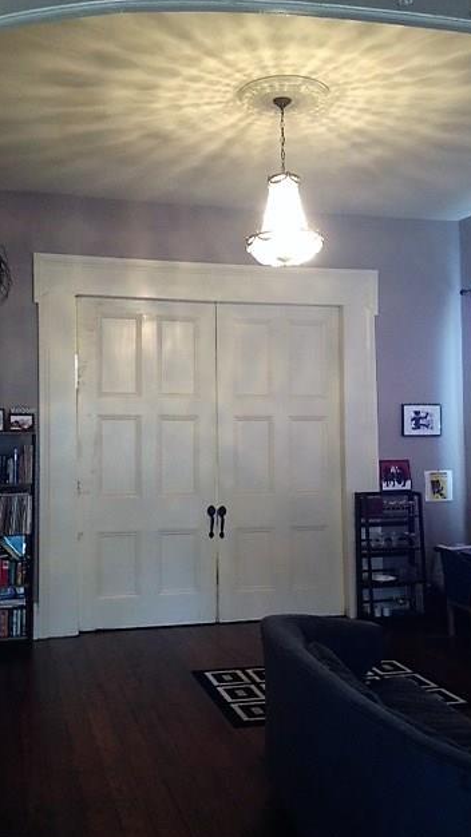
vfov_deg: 51.6
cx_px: 211
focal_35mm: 39
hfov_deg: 30.4
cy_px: 424
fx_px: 866
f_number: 2.4
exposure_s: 1/20
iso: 125
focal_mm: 4.28
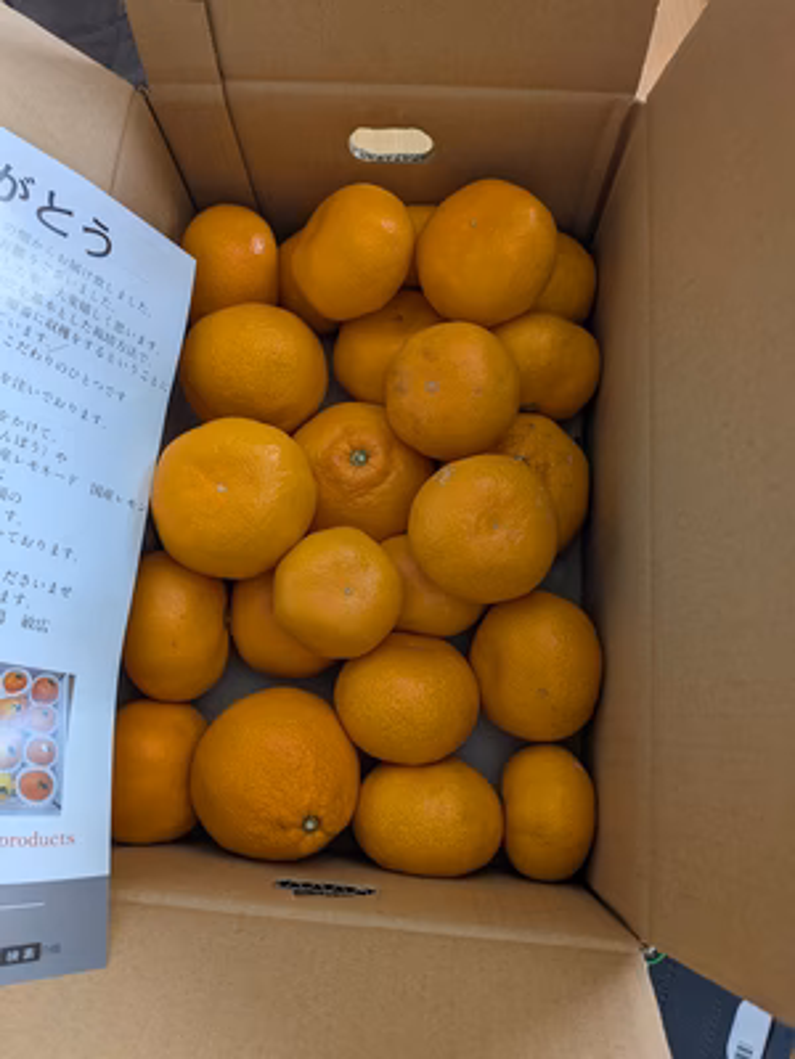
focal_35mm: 24
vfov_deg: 71.6
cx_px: 398
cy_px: 530
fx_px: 735
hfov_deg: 56.8
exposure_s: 1/40
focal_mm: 4.53
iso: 32
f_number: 1.7
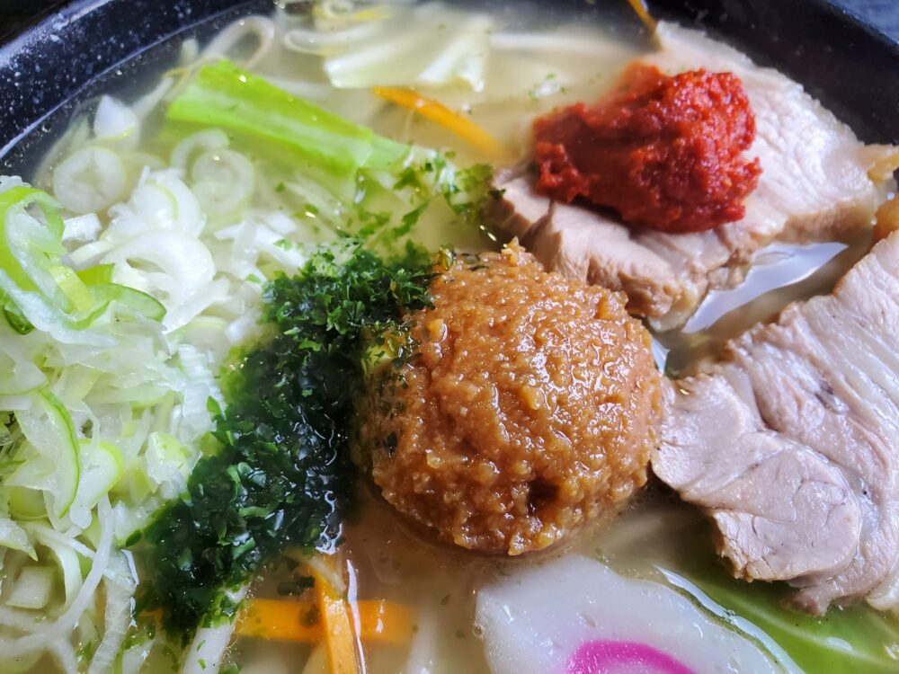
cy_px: 337
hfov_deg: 67.3
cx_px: 450
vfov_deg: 53.1
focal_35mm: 26
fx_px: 675
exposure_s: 1/100
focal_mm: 4.3
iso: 250
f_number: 2.4
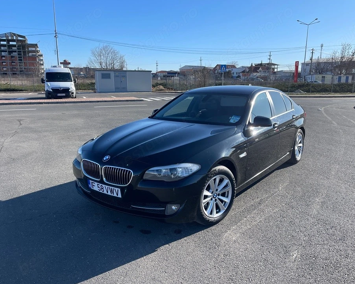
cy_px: 145
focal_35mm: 27
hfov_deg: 64.0
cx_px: 187
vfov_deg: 53.2
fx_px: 284
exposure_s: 1/2203
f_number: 1.6
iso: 32
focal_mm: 5.1
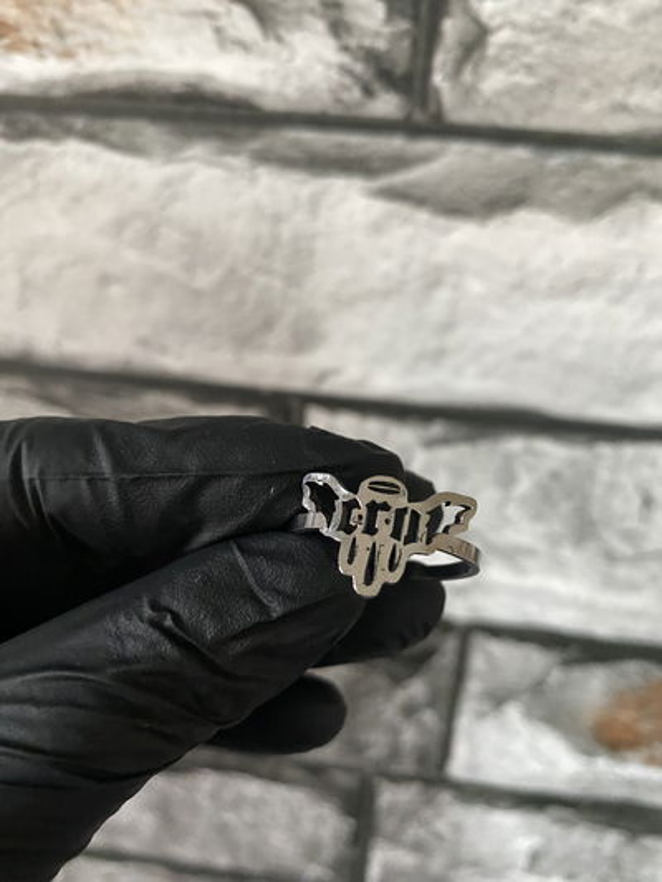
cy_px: 441
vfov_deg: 69.4
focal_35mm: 25
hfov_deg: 54.9
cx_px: 331
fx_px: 637
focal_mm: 4.25
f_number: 1.8
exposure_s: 1/25
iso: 800
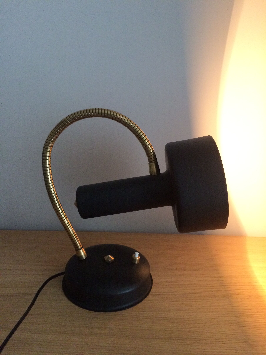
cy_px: 178
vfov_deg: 61.7
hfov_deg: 48.2
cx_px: 133
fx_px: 297
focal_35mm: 29
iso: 250
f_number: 2.2
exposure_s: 1/25
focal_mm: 4.15
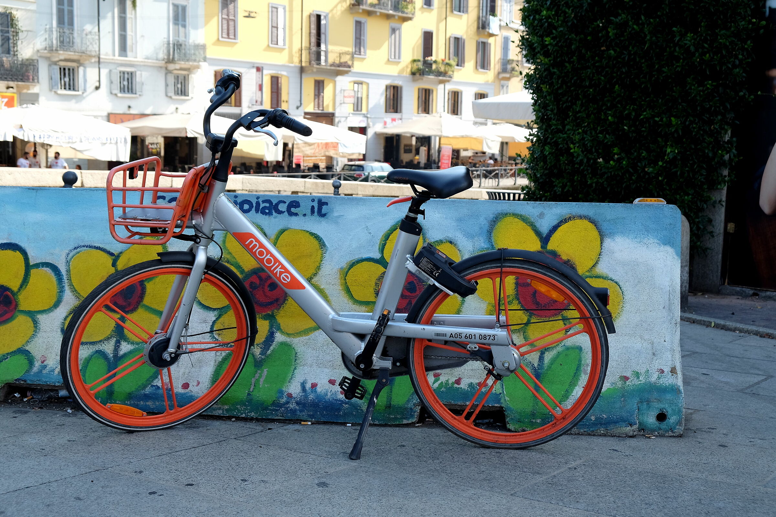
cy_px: 258
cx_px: 388
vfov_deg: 29.9
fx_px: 970
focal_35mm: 45
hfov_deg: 43.6
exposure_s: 1/220
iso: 200
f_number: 5.6
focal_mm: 30.2
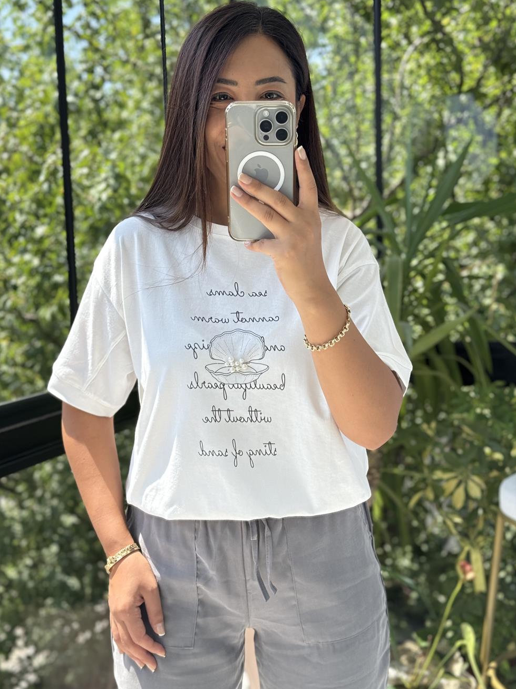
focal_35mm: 49
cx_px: 255
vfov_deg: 38.9
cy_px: 342
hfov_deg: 29.7
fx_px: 974
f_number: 1.78
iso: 64
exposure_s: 1/345
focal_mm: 6.76
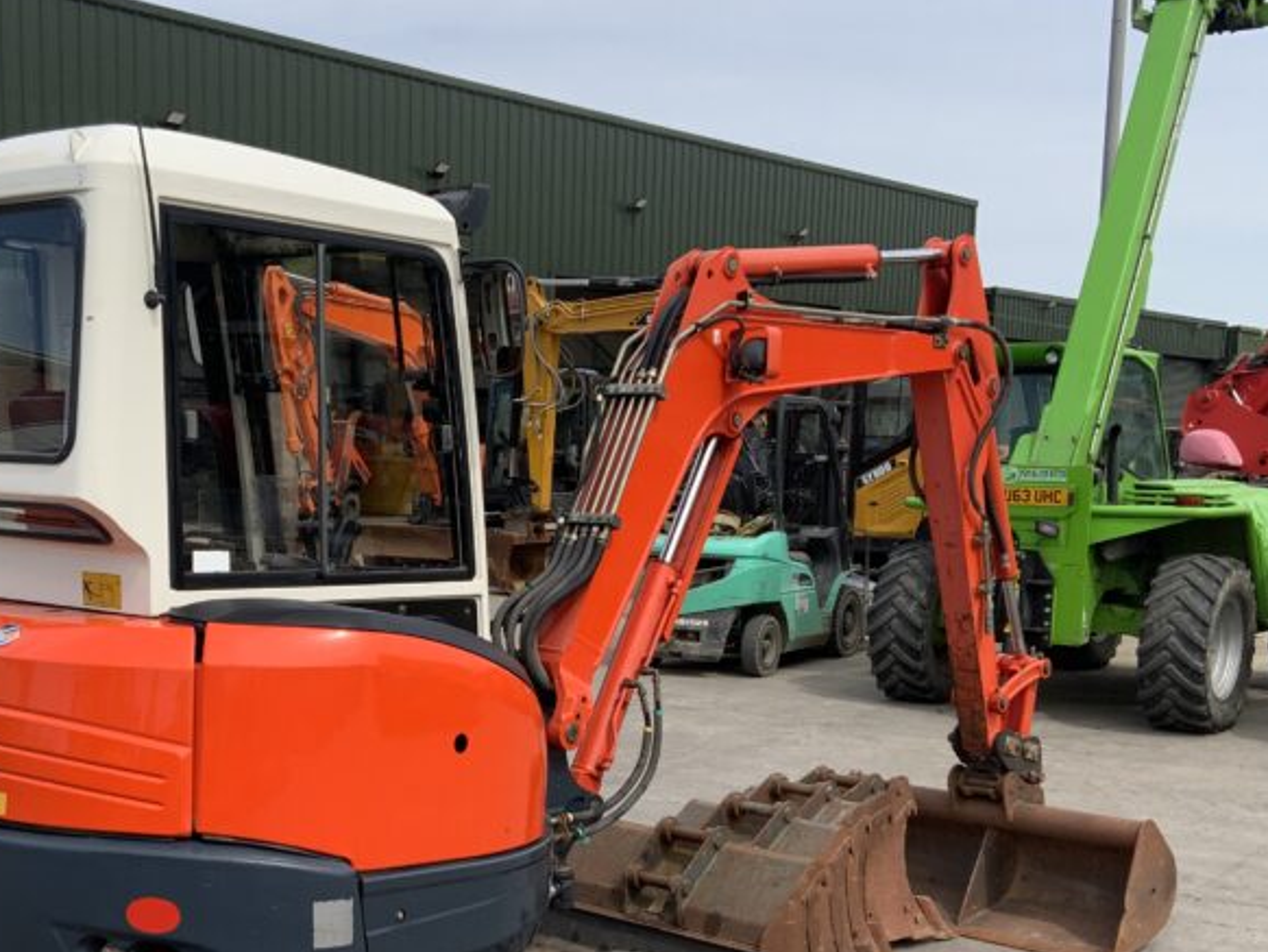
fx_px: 1869
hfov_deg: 37.3
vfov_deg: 28.2
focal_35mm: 51
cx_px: 490
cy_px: 715
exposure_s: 1/1577
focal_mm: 3
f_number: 1.8
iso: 16
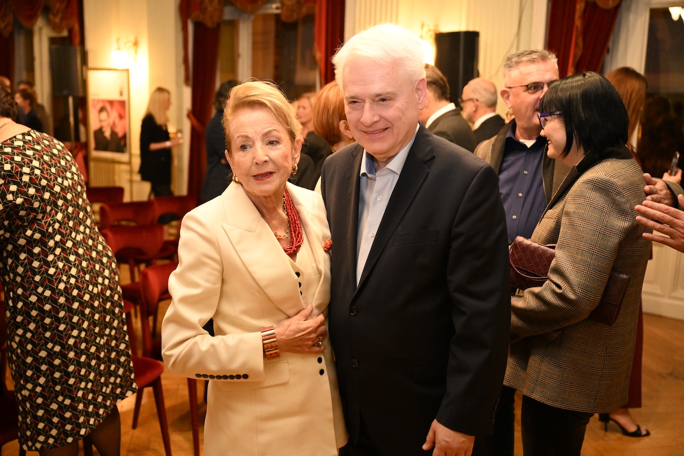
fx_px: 703
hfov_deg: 51.9
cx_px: 342
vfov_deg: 35.9
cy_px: 228
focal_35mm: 37
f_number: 2.8
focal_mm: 37
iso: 4000
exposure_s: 1/200
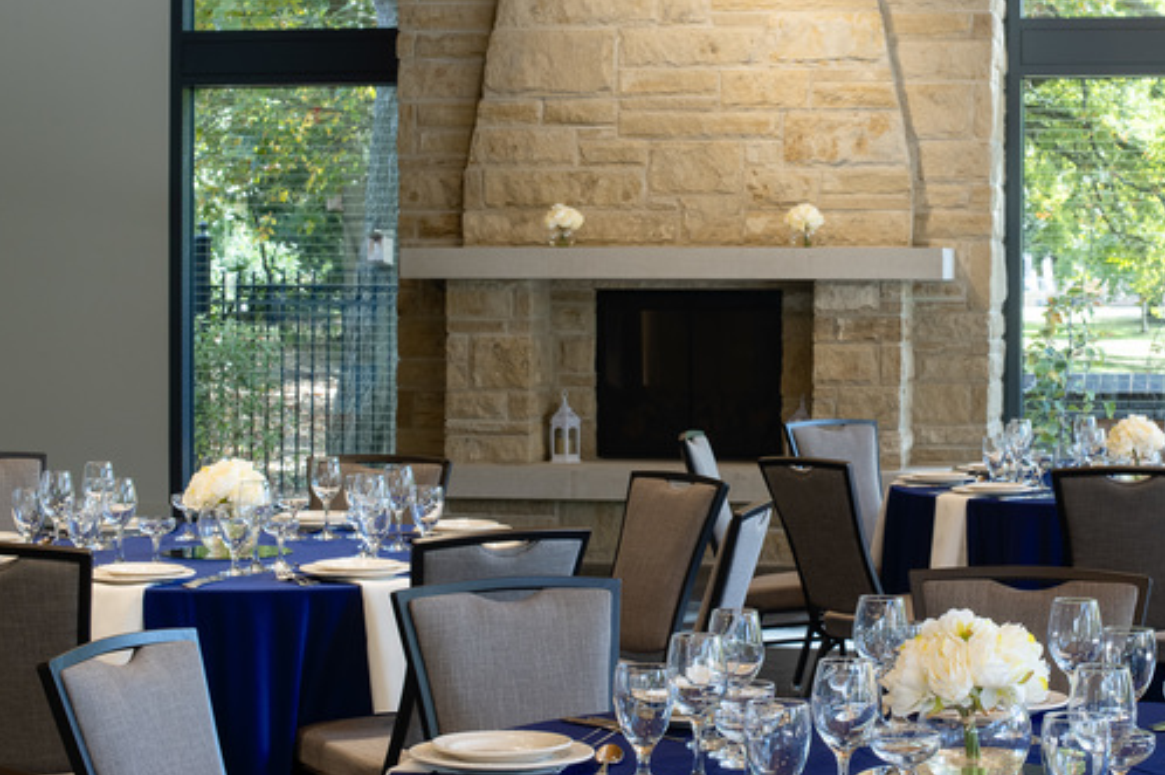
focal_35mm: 83
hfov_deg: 24.4
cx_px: 770
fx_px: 2683
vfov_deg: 16.4
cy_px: 321
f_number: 13
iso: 400
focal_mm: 50
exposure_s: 1/15
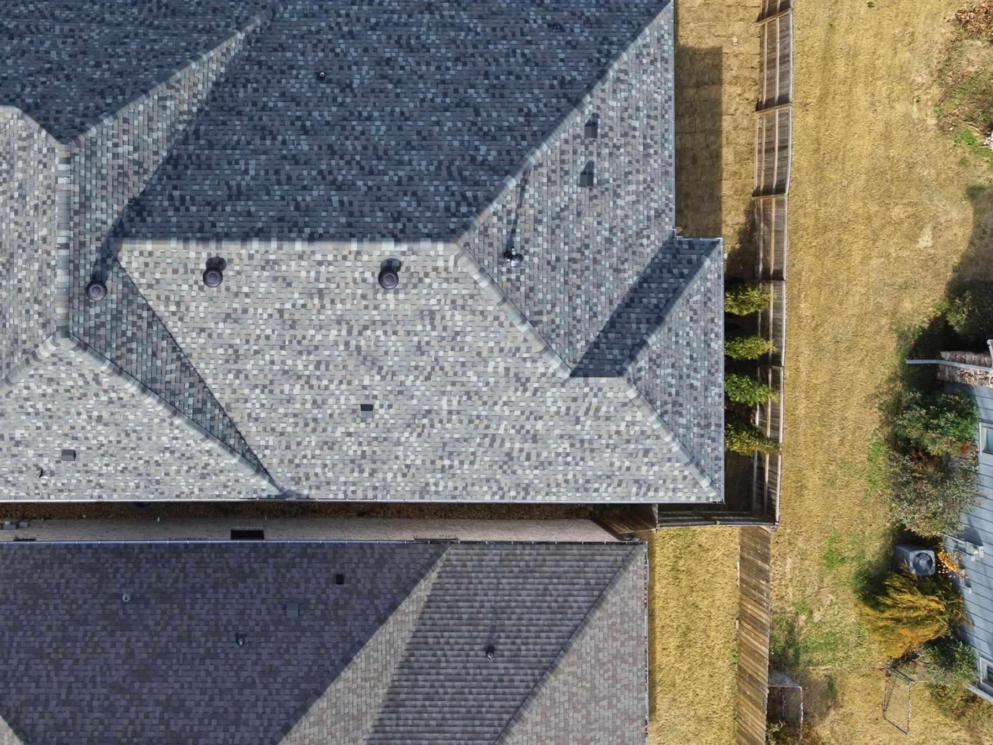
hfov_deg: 44.4
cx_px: 257
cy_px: 233
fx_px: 1176
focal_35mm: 41
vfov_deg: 34.7
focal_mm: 8.7
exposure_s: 1/1600
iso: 100
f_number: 1.8
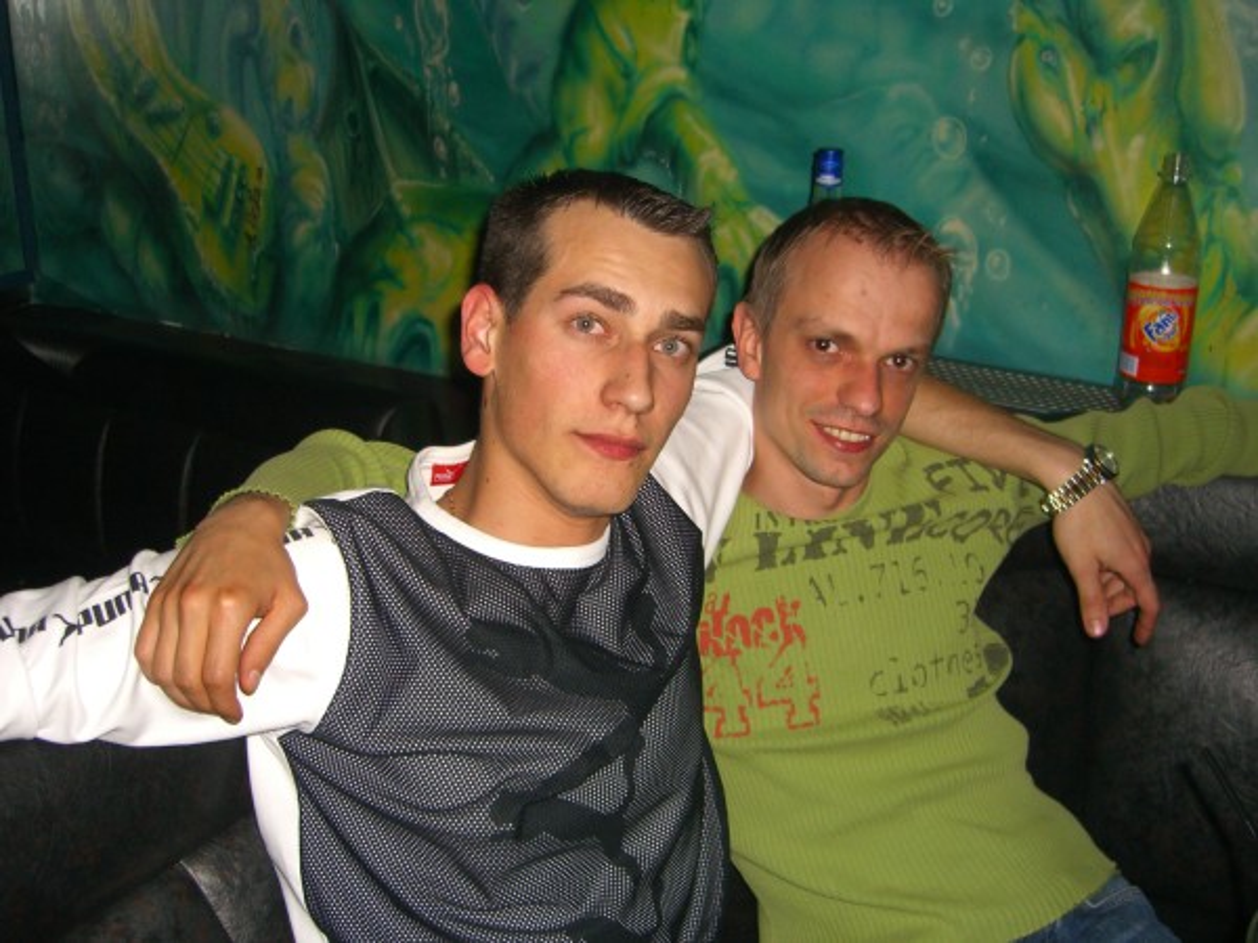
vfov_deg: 37.7
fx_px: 1381
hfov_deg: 49.0
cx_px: 629
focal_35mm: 38
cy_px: 472
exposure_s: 1/60
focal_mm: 7.9
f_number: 2.8
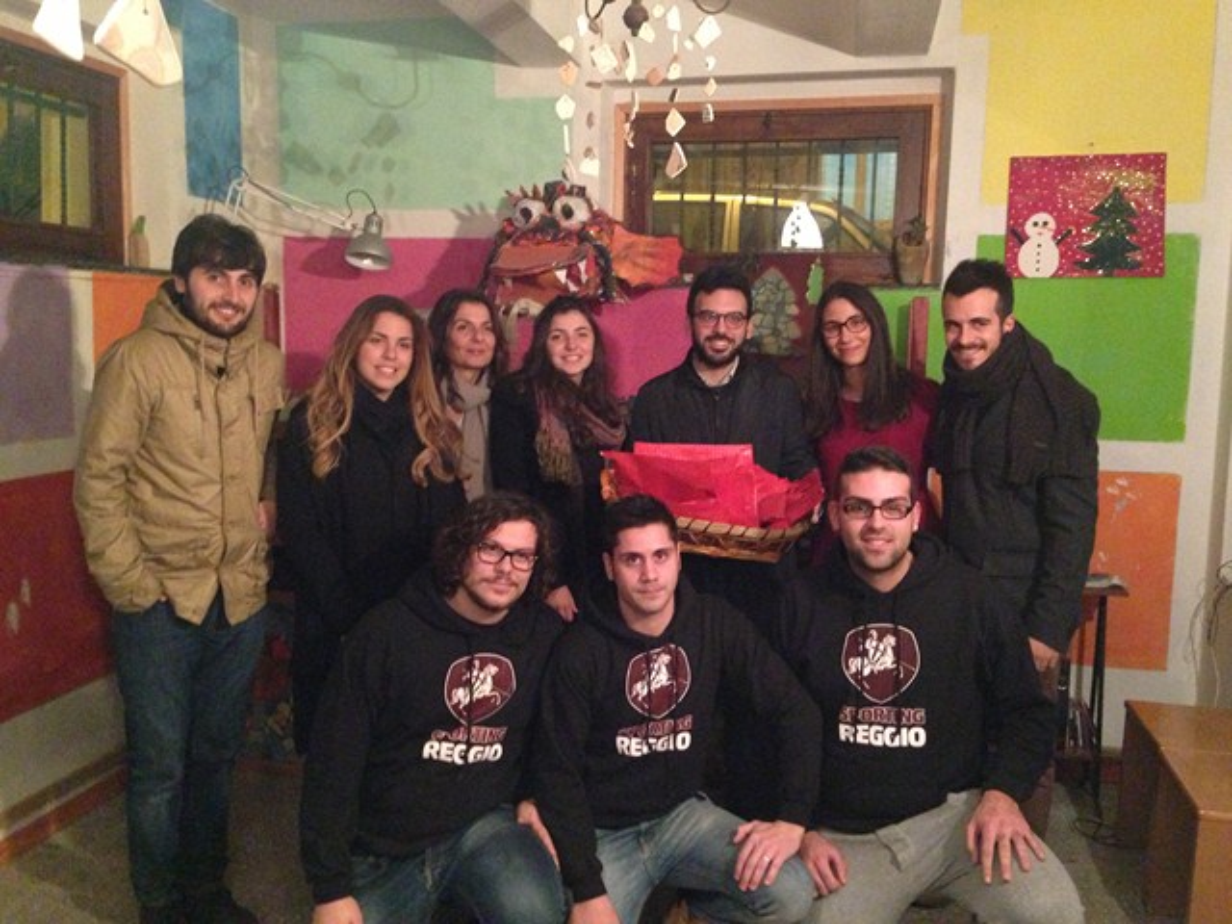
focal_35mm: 33
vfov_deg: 42.9
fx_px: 1174
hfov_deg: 55.4
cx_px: 616
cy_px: 462
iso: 800
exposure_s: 1/15
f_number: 2.4
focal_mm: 4.13
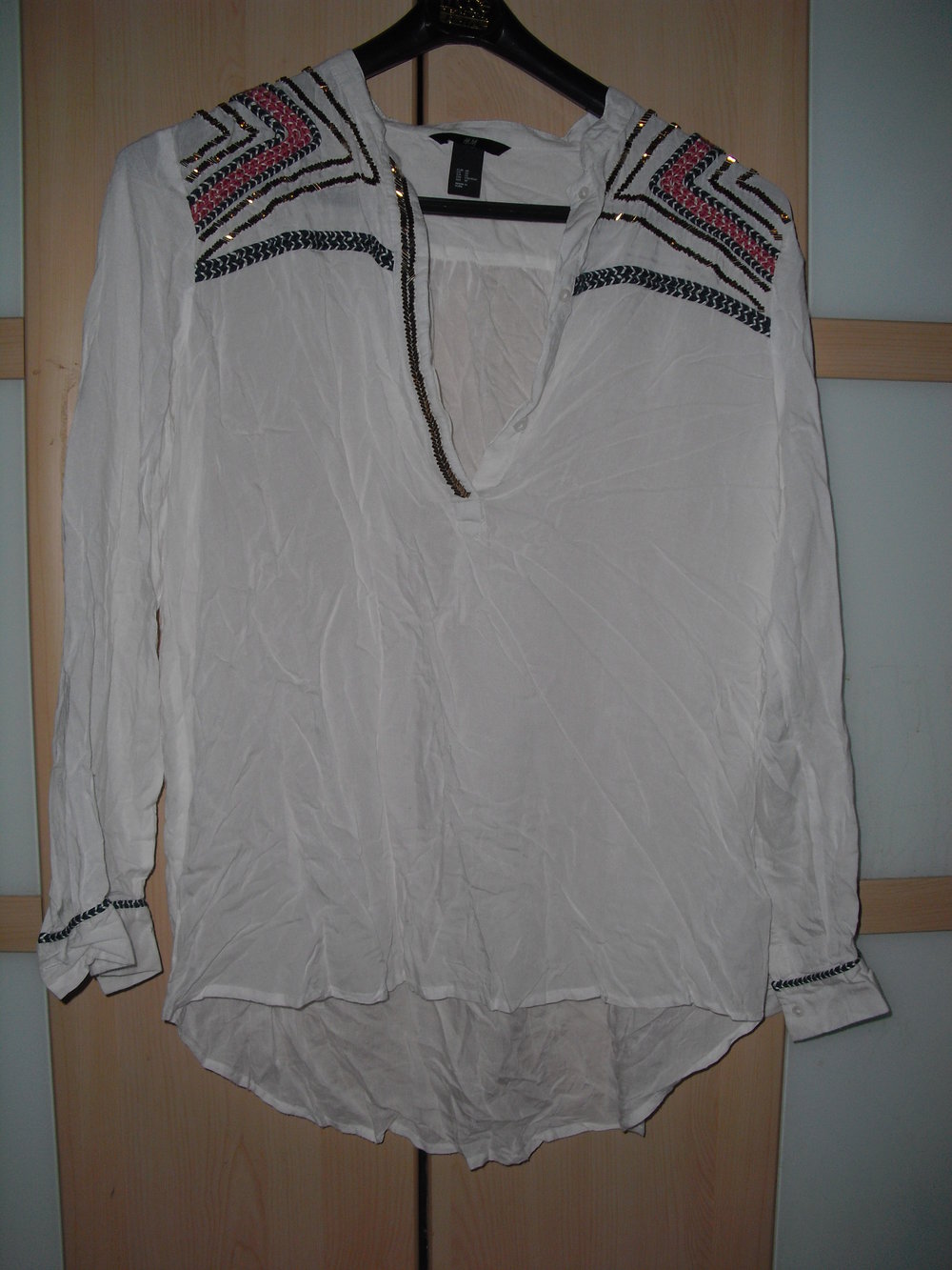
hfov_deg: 39.7
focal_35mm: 36
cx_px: 476
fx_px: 1320
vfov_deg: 51.4
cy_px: 635
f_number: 3.1
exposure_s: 1/60
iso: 100
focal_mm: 6.3
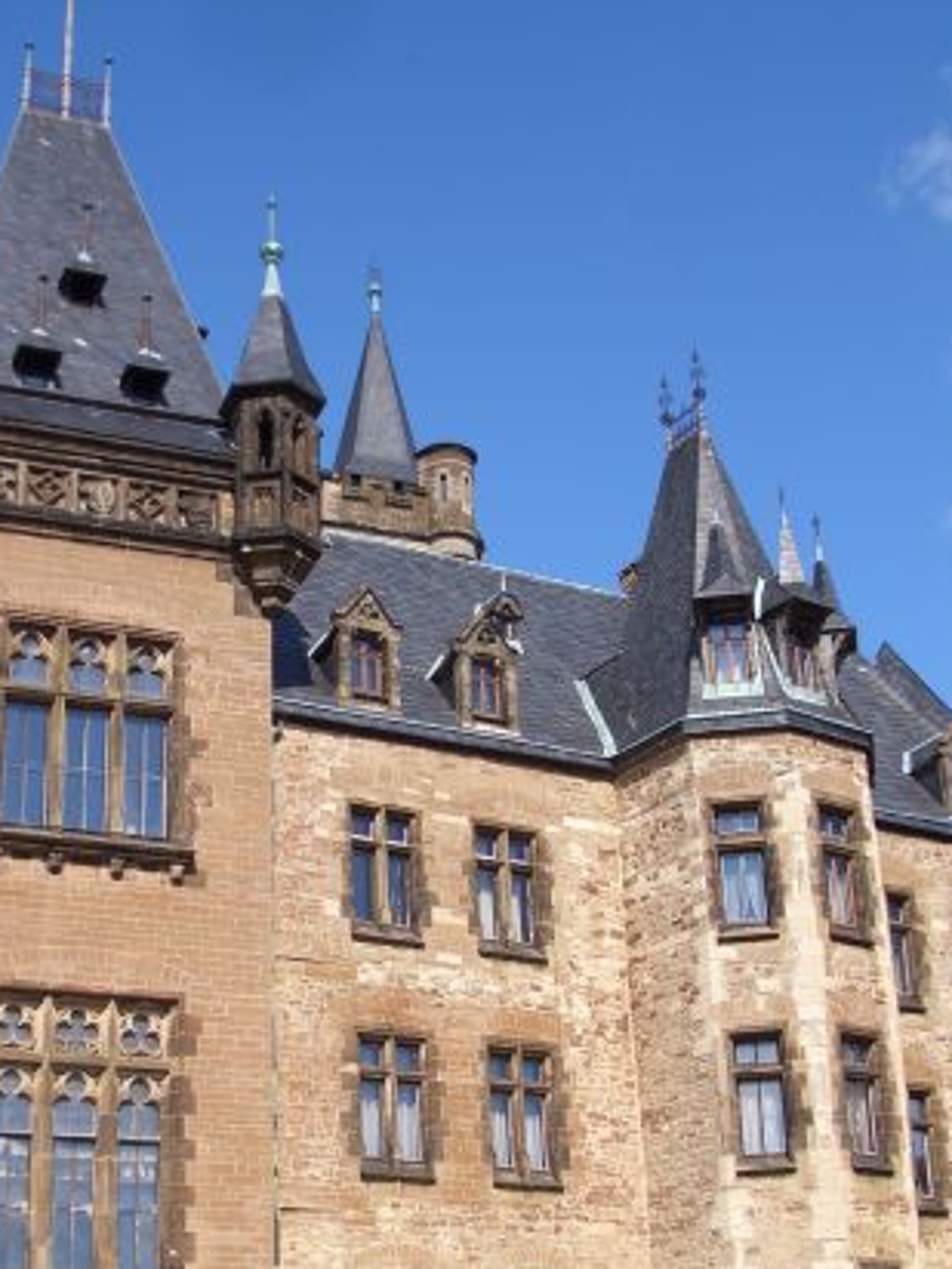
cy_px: 893
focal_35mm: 51
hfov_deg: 28.6
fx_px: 1870
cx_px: 459
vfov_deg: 36.9
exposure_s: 1/400
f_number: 4.3
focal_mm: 5.8
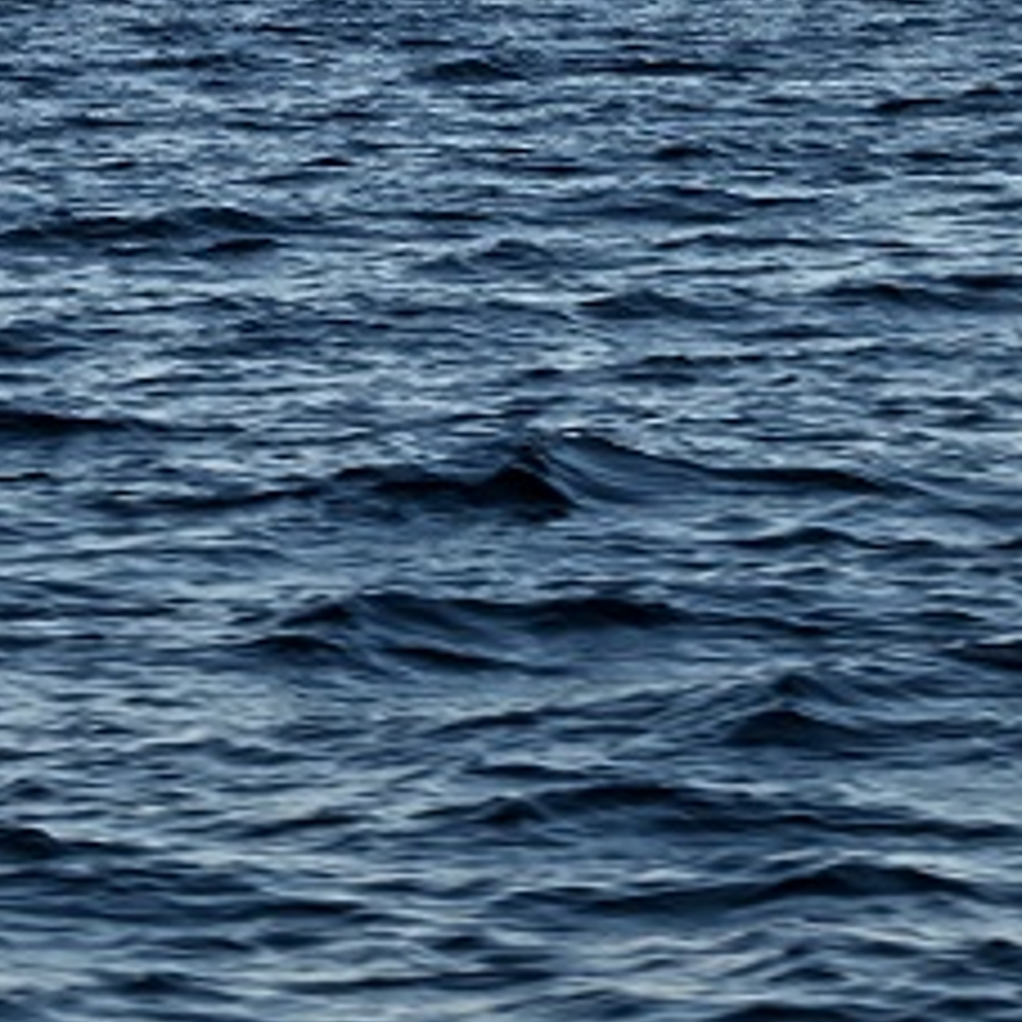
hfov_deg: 4.7
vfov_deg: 4.8
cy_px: -277
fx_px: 12259
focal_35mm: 367
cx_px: -567
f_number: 16
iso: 100
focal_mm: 98
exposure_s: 1/125
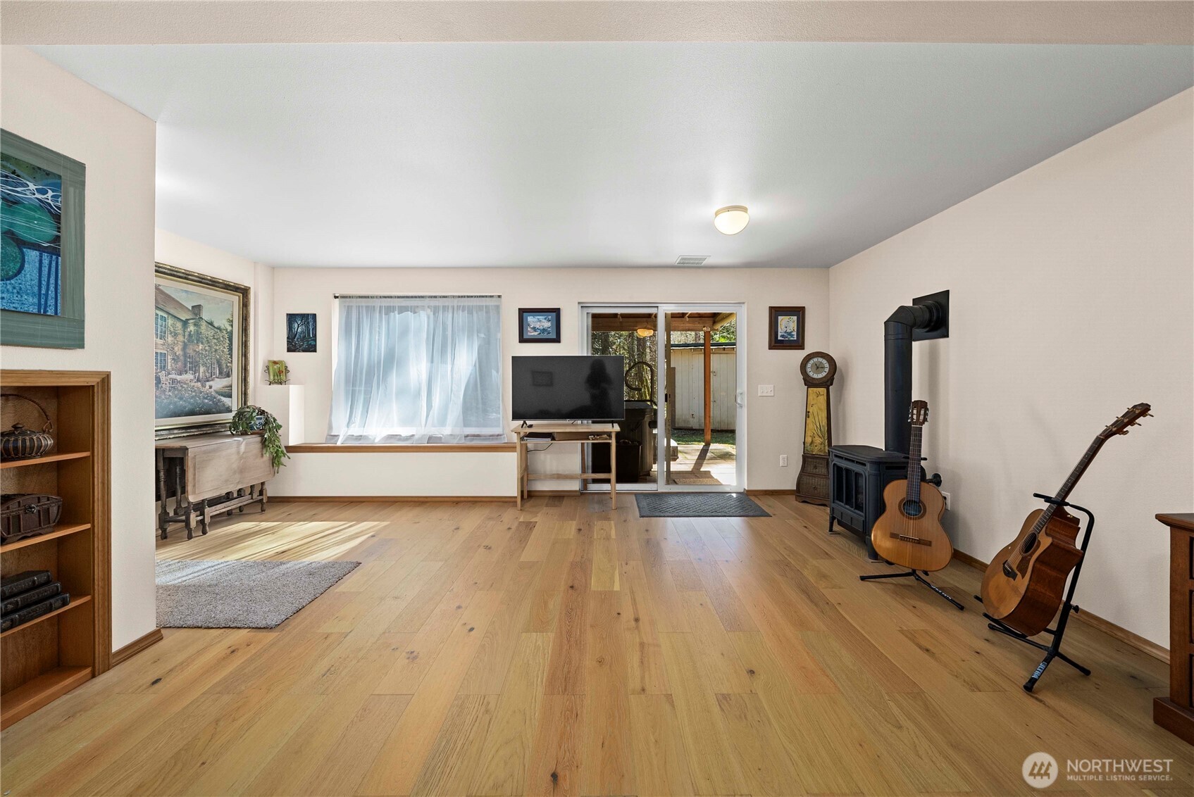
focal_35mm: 12
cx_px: 597
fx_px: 398
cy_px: 398
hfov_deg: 112.6
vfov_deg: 90.1
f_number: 7.1
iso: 1000
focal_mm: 12
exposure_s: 1/13
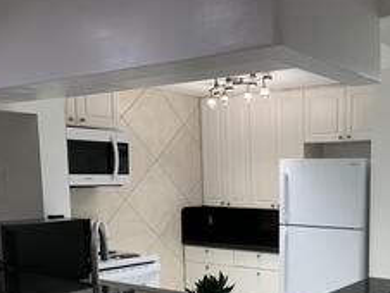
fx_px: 519
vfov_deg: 30.6
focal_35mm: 46
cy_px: 246
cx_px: 326
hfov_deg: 39.2
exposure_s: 1/60
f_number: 1.8
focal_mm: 4.25
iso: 50
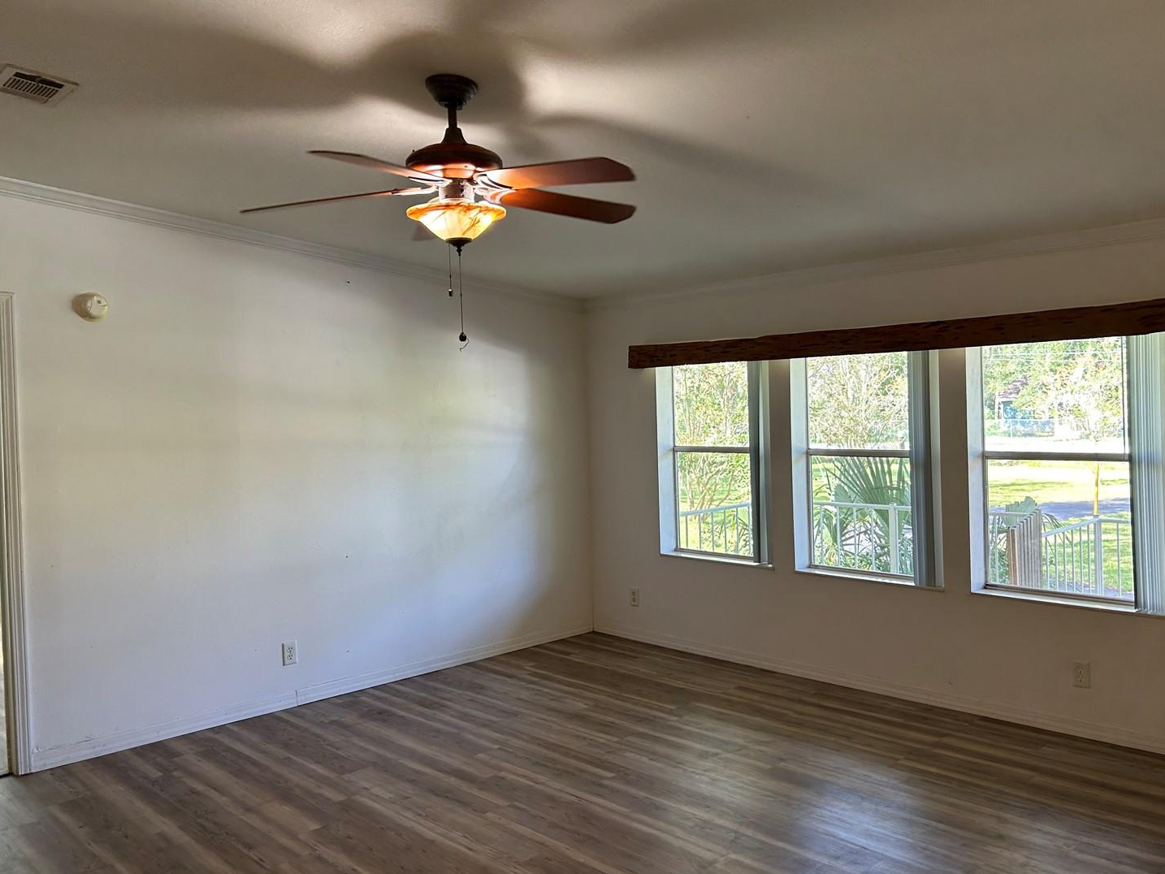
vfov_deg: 48.2
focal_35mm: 29
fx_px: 976
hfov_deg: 61.6
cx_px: 632
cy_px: 403
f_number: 1.5
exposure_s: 1/120
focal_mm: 5.7
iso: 100
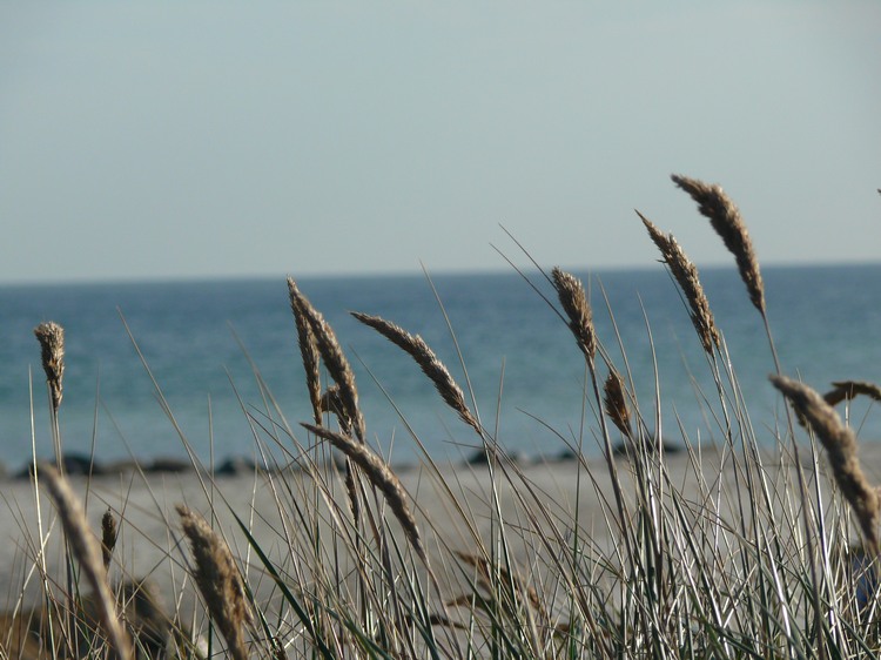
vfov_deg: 5.1
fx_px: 7353
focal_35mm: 289
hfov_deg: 6.9
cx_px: 440
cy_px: 330
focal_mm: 61.1
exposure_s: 1/250
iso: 100
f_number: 5.6
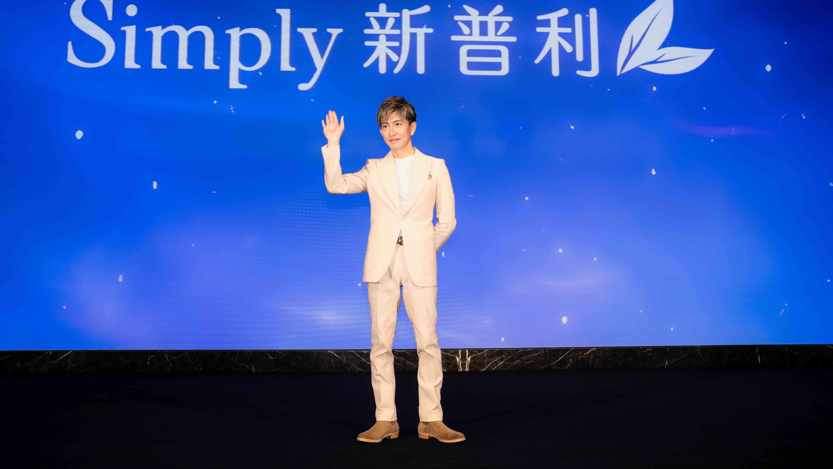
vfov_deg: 33.3
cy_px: 202
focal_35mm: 35
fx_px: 782
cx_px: 416
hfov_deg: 56.1
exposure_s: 1/250
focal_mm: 33.4
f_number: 7.1
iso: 1250
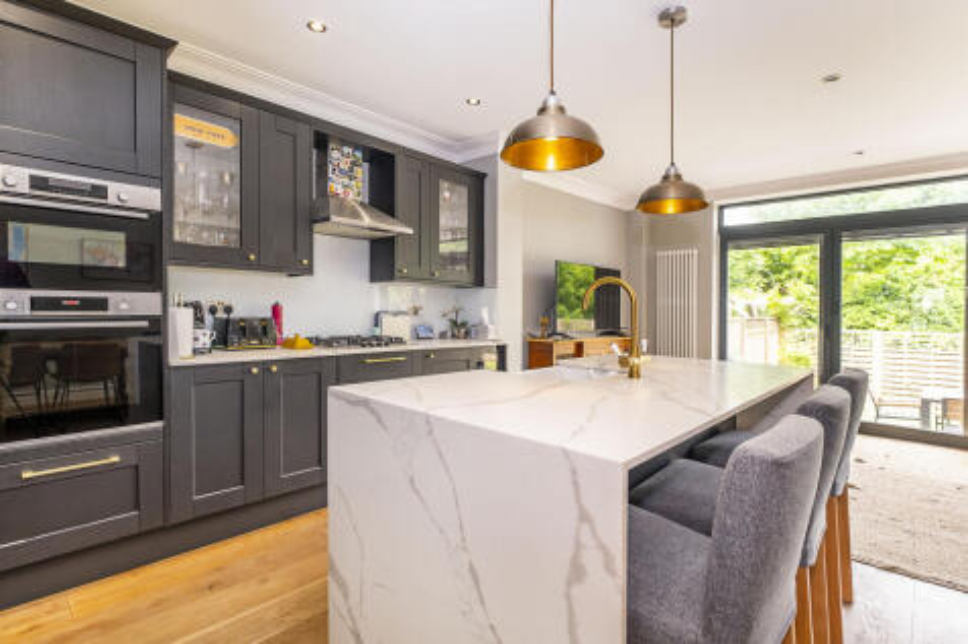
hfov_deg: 100.4
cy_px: 322
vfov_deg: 77.3
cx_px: 484
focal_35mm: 15
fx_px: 403
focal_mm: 10
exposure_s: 1/50
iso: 320
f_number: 4
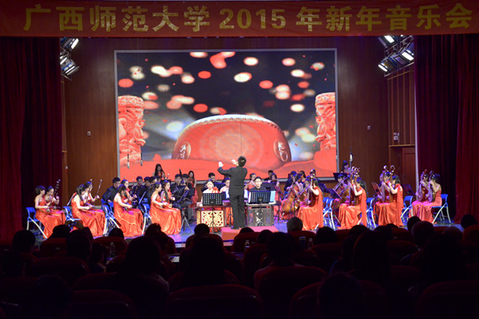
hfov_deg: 43.6
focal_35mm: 45
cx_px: 240
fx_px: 599
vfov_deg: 29.9
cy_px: 160
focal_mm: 30
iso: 1100
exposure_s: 1/160
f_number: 6.3
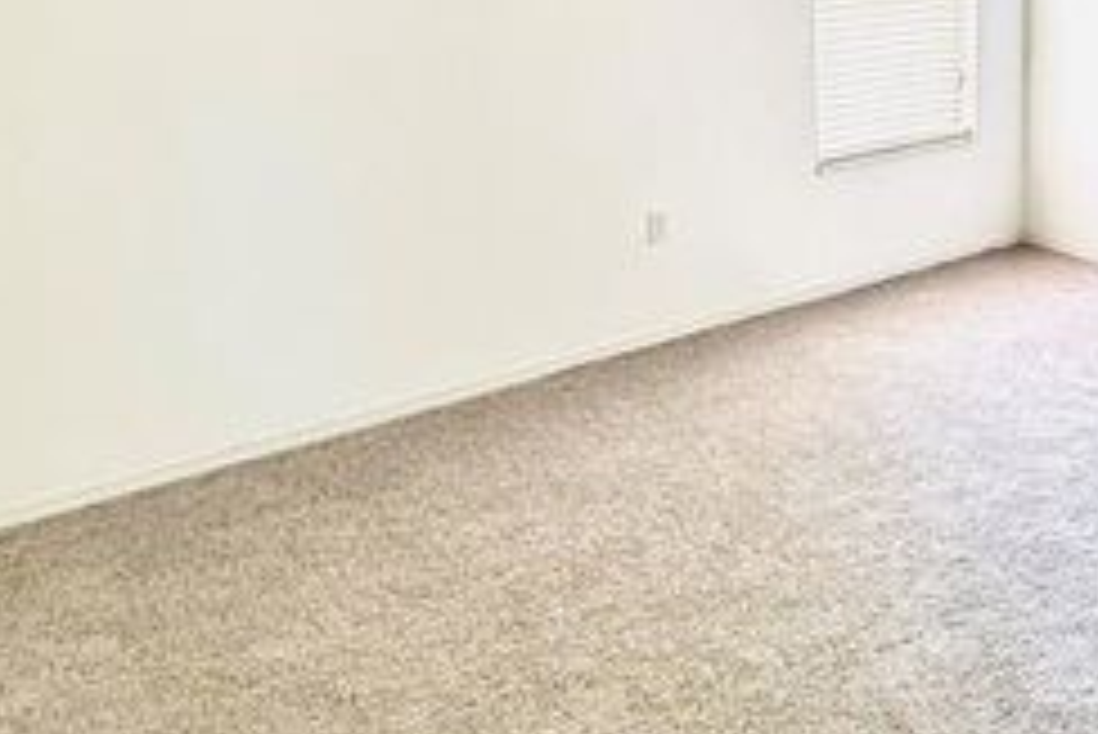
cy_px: 162
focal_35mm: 42
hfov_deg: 44.6
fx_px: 1282
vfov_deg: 31.2
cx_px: 839
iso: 320
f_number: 2.2
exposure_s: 1/60
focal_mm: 2.22
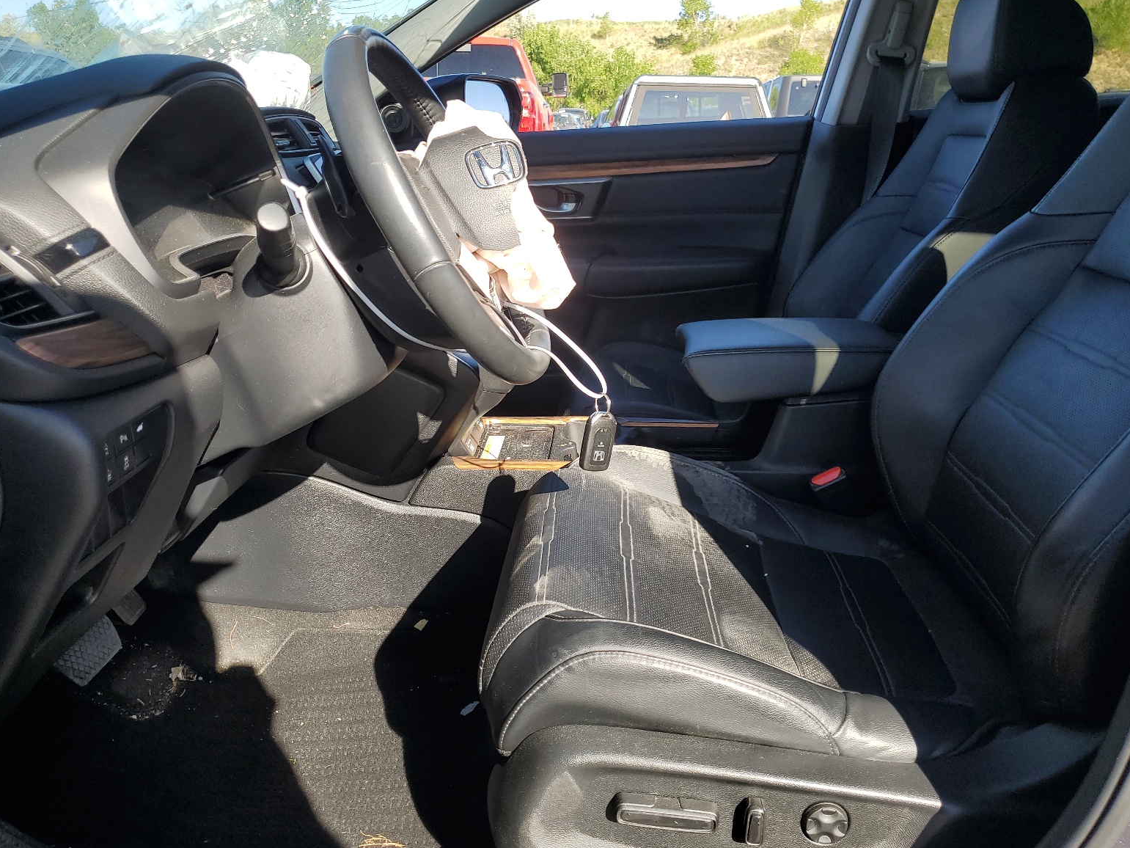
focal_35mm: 27
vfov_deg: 51.4
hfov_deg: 65.3
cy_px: 415
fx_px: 881
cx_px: 560
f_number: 1.5
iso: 50
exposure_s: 1/833
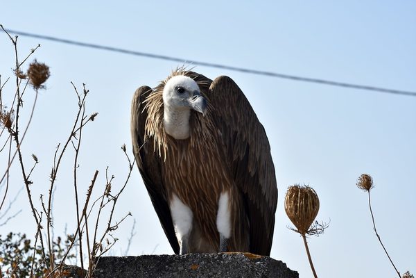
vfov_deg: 10.8
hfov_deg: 16.1
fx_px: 1473
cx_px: 208
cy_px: 139
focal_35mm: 128
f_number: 8
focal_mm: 85
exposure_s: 1/250
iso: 100
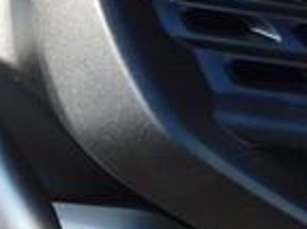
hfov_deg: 14.3
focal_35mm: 134
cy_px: 73
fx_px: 1187
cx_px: 359
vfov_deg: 11.0
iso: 125
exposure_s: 1/160
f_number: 3.2
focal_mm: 5.3
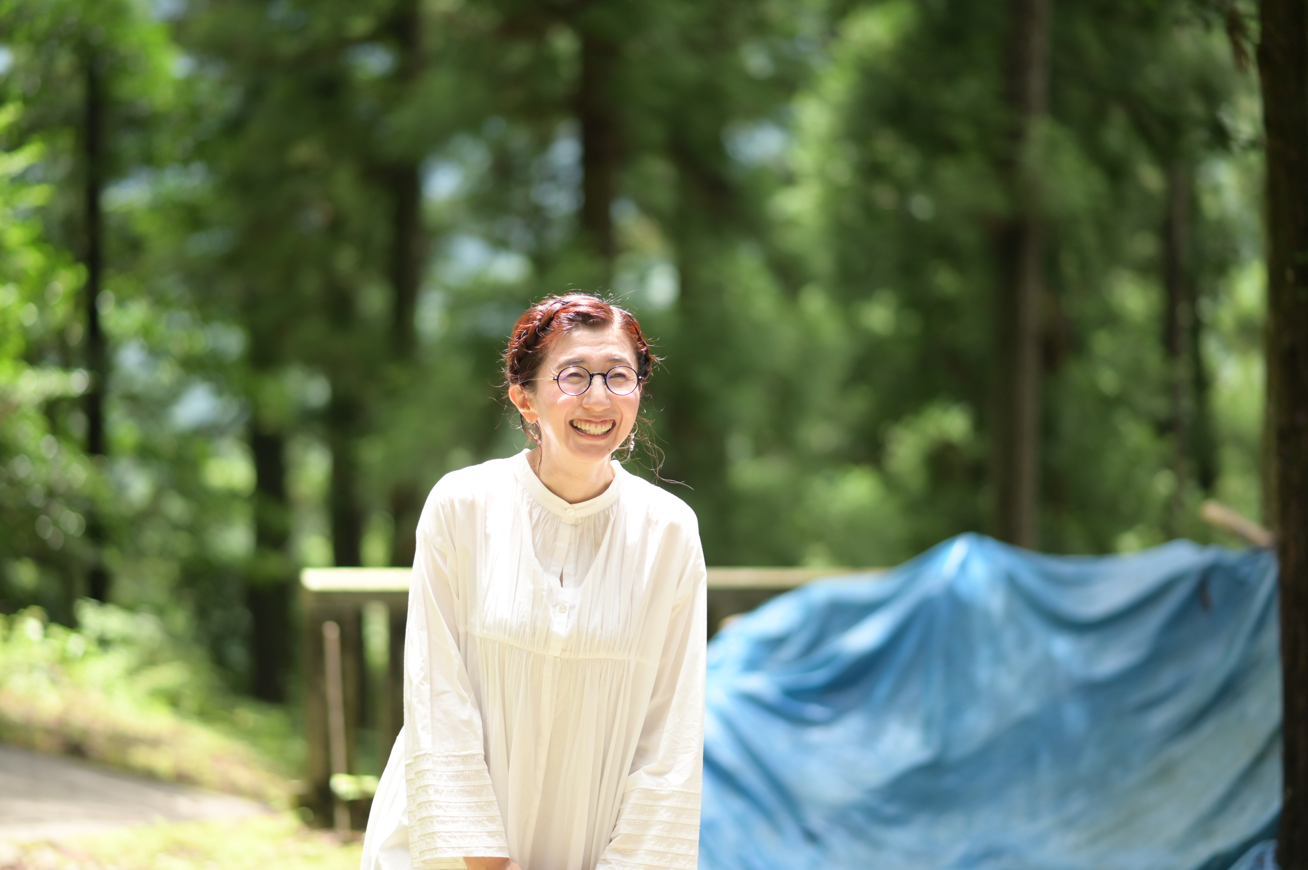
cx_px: 654
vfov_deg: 16.1
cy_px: 435
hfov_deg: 23.9
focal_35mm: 85
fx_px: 3086
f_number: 1.8
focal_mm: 85
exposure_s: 1/1250
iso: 640
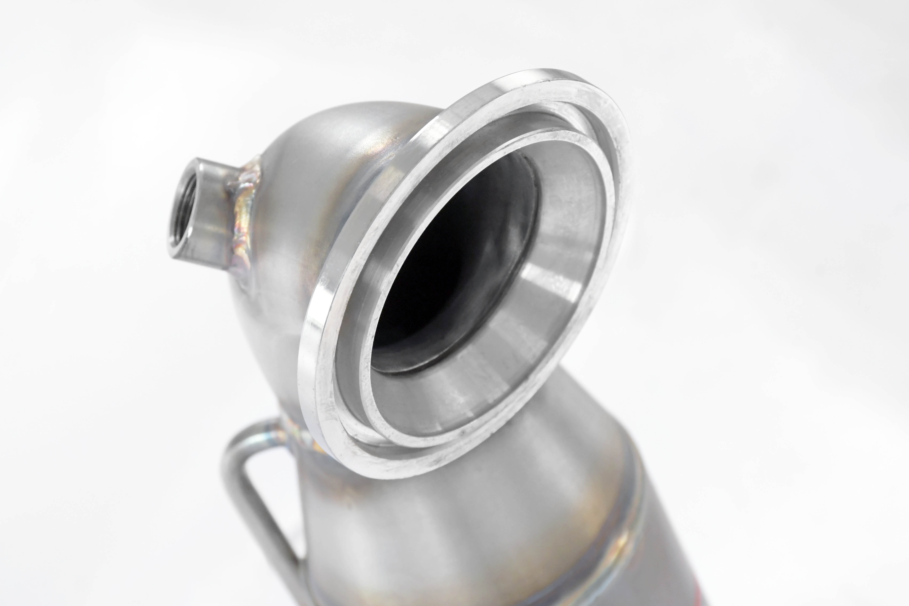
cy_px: 303
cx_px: 454
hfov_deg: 13.1
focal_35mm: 157
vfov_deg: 8.7
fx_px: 3964
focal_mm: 105
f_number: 11
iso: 2000
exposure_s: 1/200
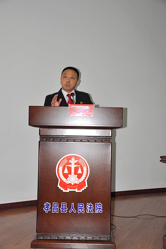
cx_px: 83
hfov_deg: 28.0
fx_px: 333
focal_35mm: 48
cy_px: 124
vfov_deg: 41.1
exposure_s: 1/60
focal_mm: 32
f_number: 4.2
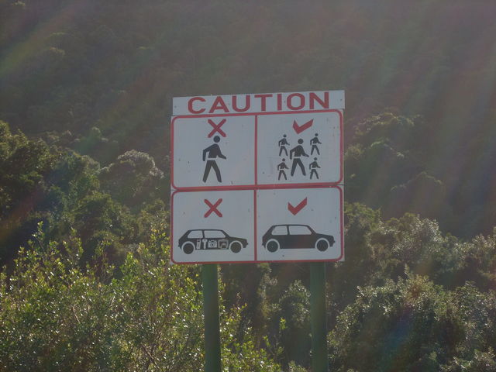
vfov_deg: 13.0
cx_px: 248
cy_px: 186
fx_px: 1633
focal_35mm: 114
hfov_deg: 17.3
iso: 80
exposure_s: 1/350
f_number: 5.6
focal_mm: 18.9
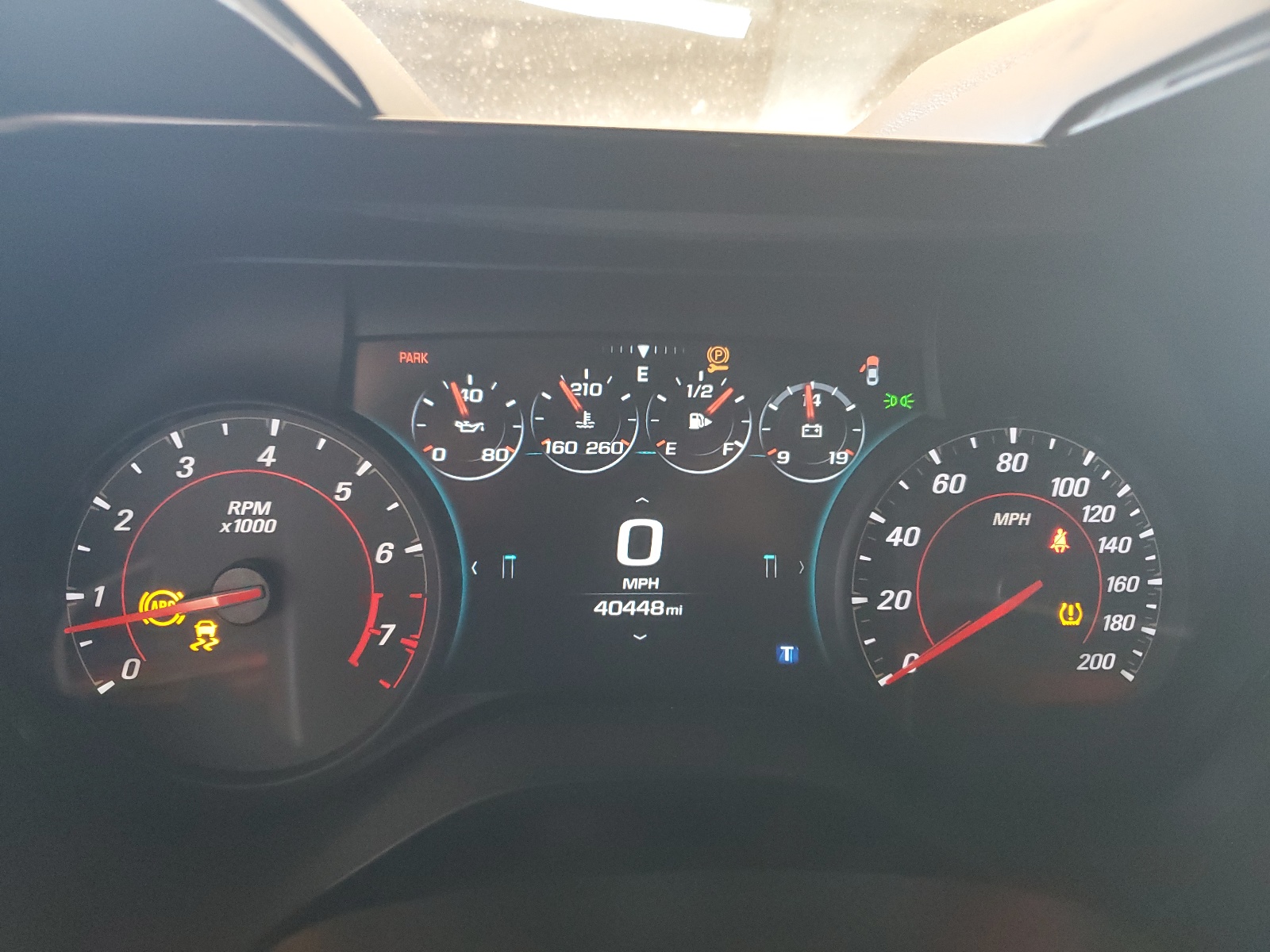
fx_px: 954
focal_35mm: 26
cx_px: 635
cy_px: 476
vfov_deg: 53.1
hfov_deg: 67.3
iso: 331
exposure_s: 1/33
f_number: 1.5
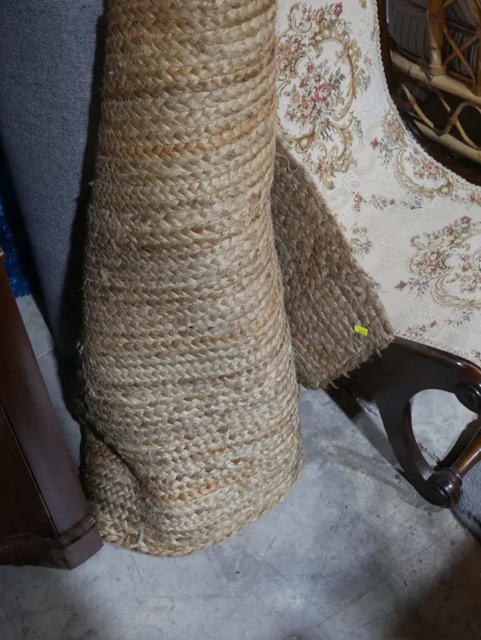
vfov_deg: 41.2
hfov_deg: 31.5
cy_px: 320
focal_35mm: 46
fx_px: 852
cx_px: 240
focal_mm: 23
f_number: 5.1
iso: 800
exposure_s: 1/60
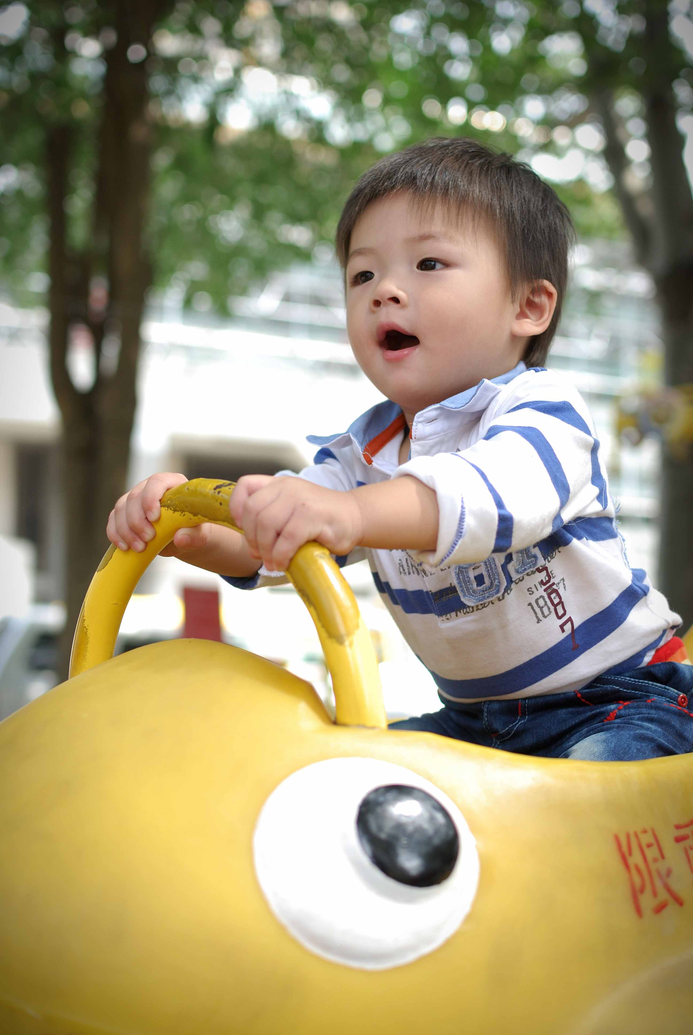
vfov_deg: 37.8
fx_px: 1512
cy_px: 518
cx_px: 346
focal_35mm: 52
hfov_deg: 25.8
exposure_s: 1/320
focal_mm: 35
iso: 160
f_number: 2.8
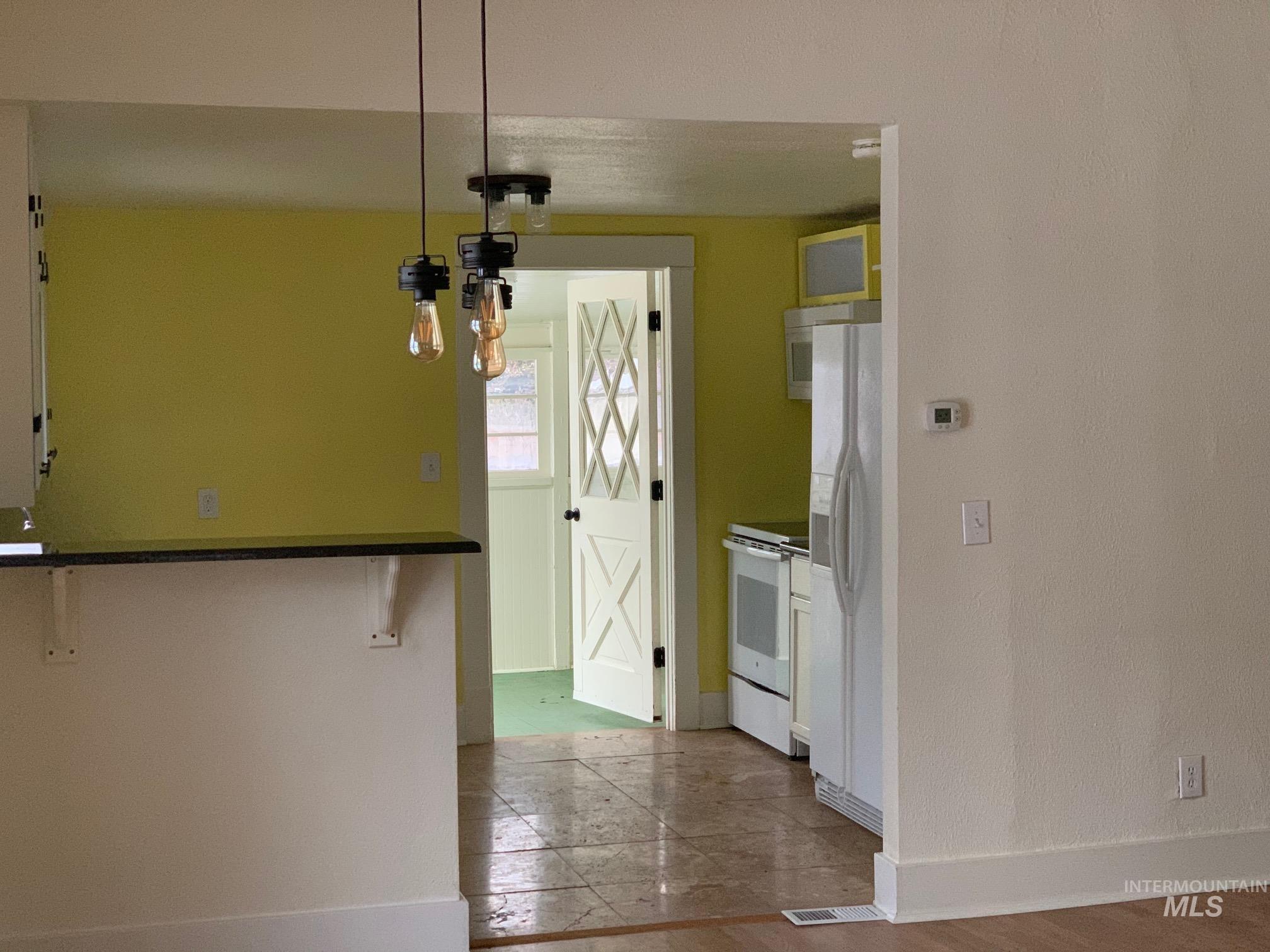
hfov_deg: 36.8
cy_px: 476
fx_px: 1908
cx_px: 635
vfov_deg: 28.0
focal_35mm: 52
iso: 320
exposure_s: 1/60
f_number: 2.4
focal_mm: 6
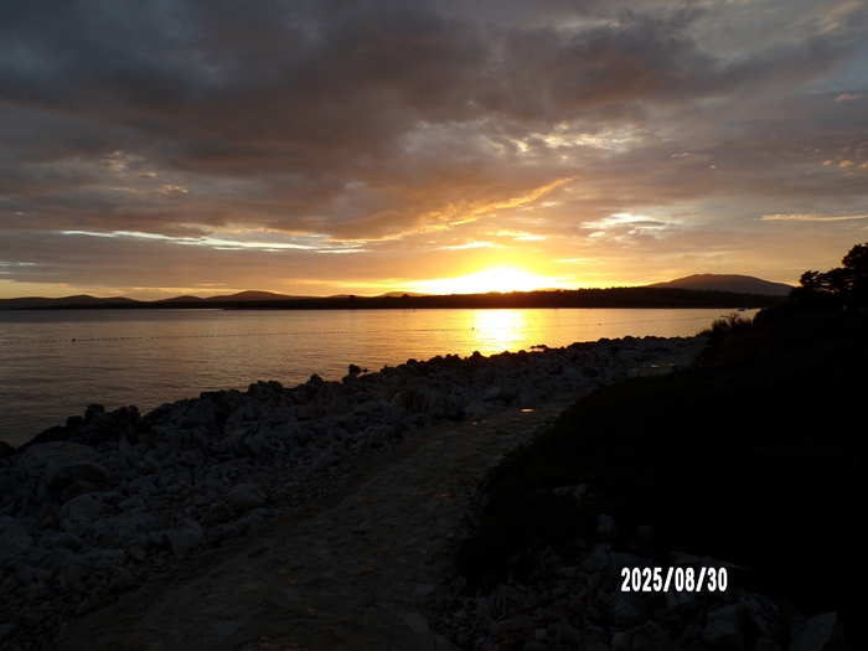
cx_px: 434
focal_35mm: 28
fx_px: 702
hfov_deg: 63.4
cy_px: 326
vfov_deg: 49.7
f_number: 4.6
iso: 100
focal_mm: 5
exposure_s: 1/105
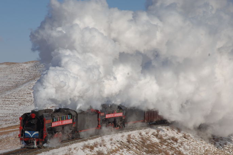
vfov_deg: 11.1
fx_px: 796
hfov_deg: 16.6
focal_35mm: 123
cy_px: 85
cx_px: 108
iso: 250
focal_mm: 70
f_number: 16
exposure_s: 1/500
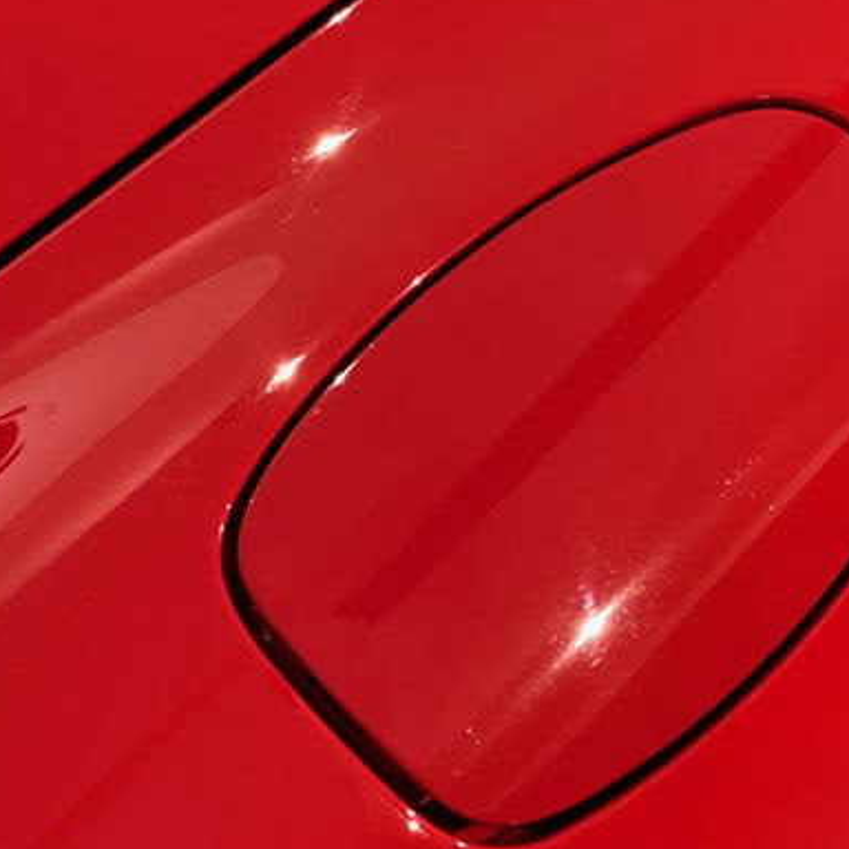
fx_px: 2553
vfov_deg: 18.9
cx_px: 610
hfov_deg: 18.8
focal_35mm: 92
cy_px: 464
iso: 500
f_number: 2
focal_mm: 6
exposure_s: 1/20
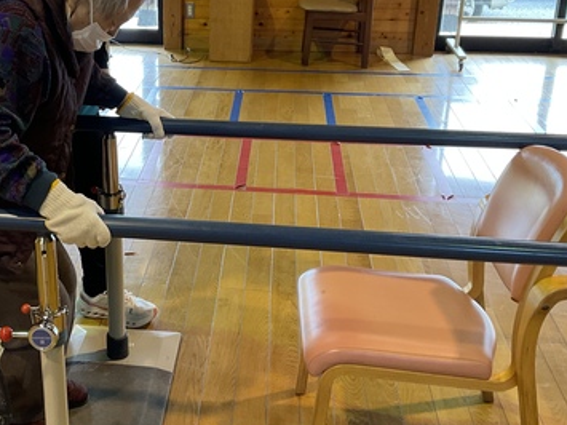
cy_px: 168
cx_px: 163
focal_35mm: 49
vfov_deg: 29.6
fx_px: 802
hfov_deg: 38.2
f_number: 1.8
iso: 80
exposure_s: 1/60
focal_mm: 3
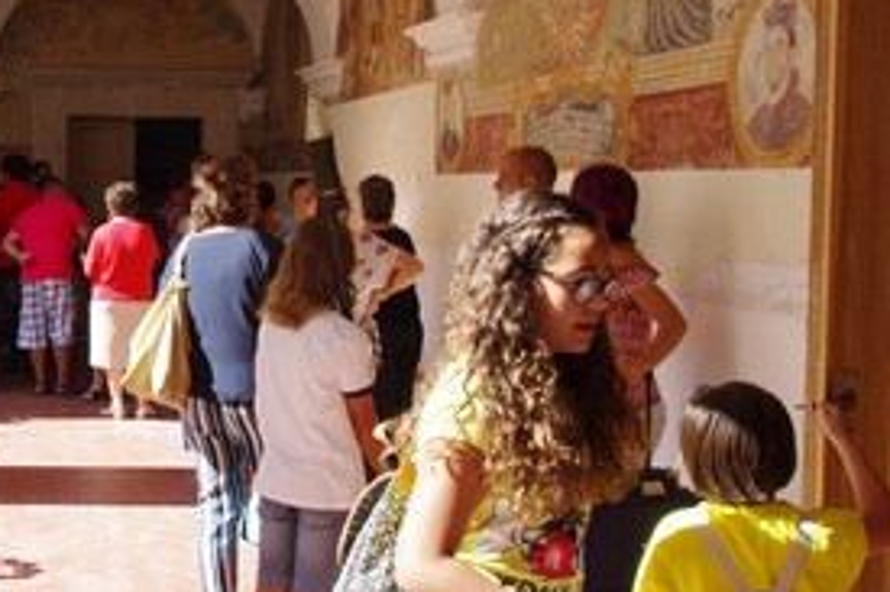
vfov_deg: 22.5
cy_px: 228
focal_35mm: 60
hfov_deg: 32.3
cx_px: 146
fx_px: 1482
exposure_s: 1/320
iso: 1000
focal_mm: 22
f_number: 8
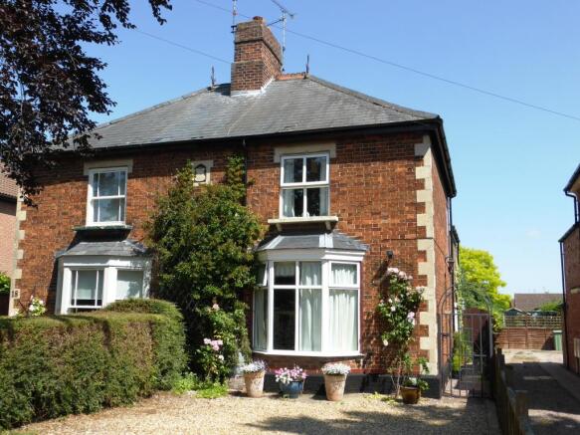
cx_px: 290
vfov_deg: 41.8
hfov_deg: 54.0
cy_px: 218
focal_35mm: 34
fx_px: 570
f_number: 3.7
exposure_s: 1/640
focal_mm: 6.1
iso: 100
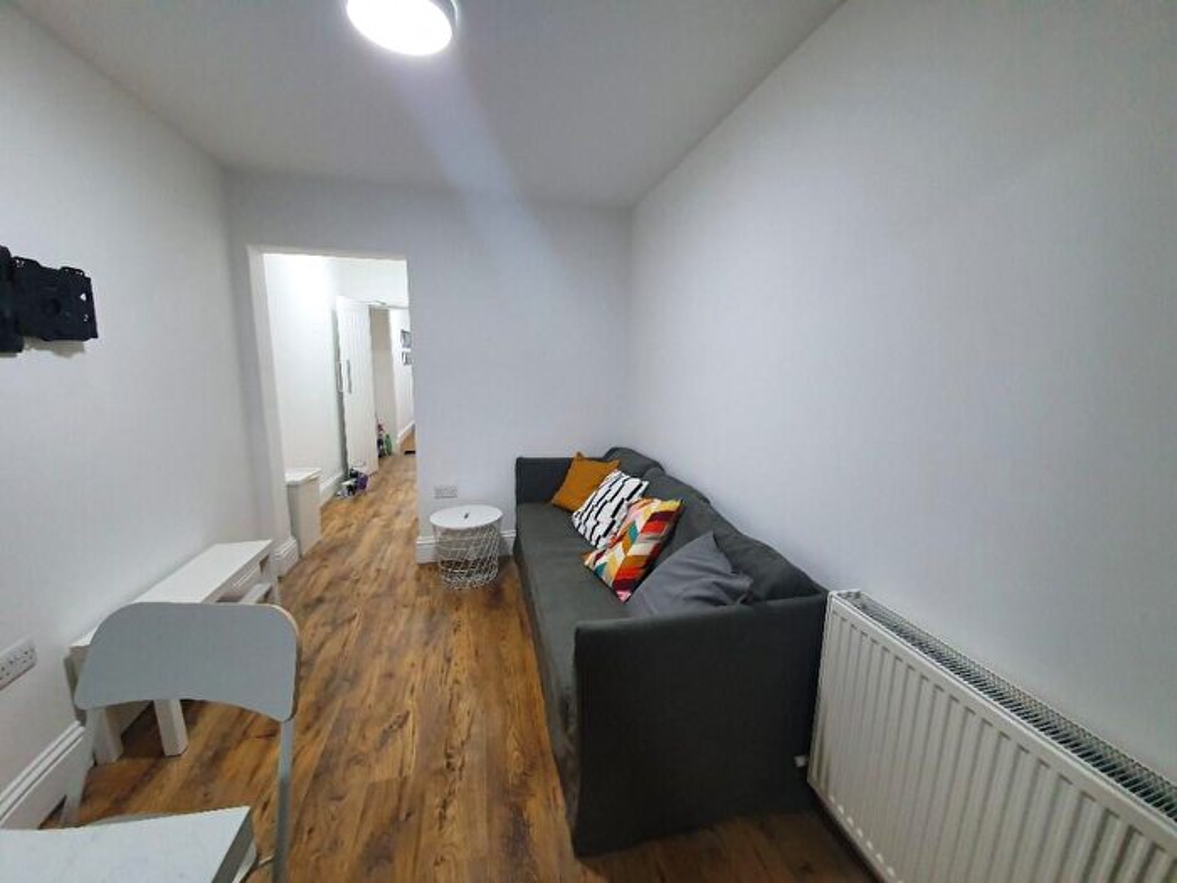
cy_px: 442
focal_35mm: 13
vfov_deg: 89.9
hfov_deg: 106.2
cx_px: 588
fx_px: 442
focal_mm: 1.8
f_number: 2.2
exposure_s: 1/50
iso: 250
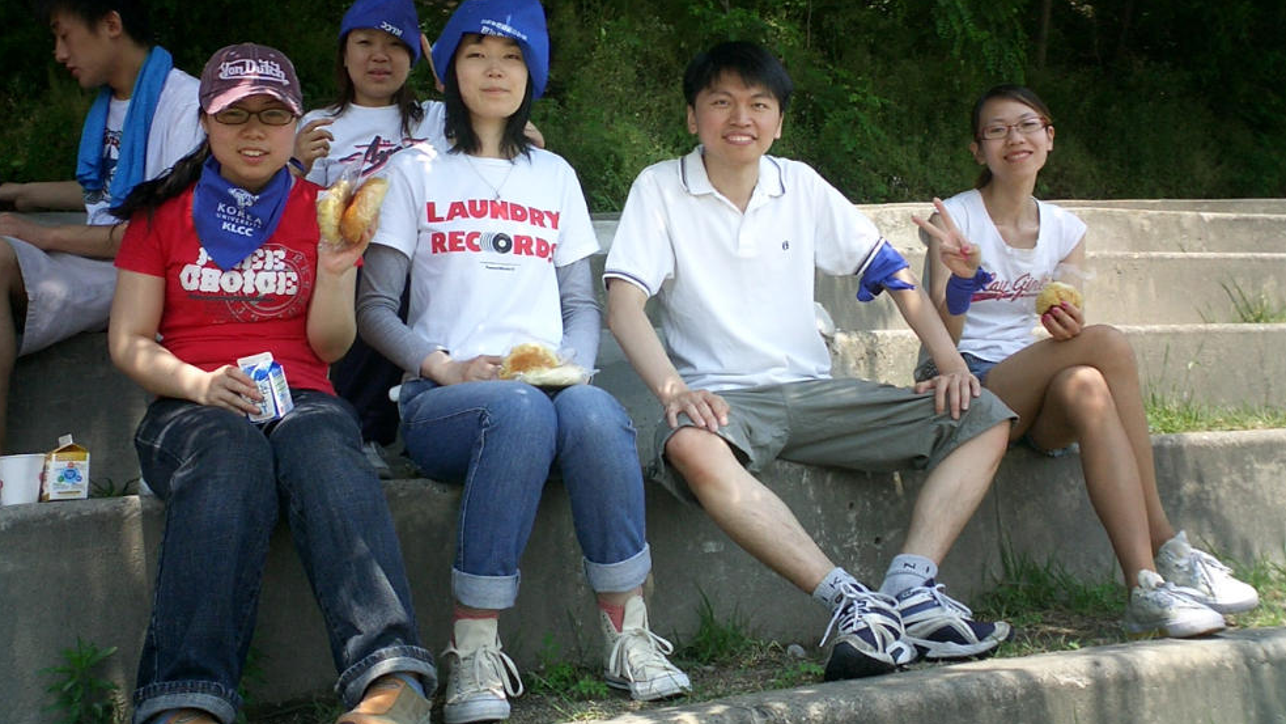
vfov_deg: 28.9
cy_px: 258
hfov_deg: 49.4
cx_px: 652
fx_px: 1398
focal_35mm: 41
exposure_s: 1/400
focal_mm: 5.6
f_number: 3.5
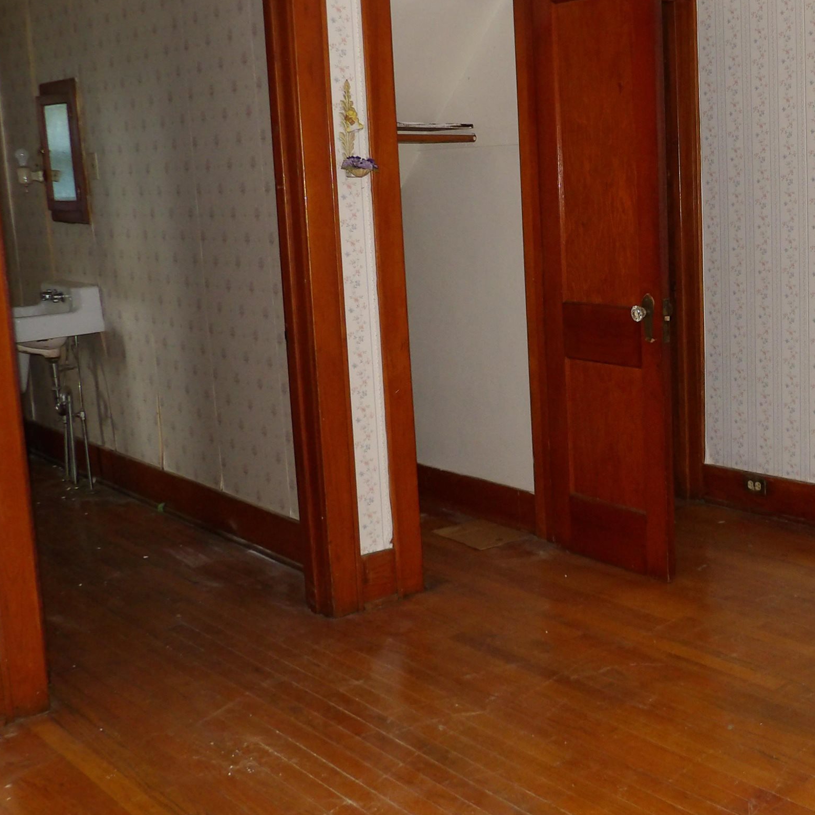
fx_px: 1119
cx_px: 701
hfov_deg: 37.9
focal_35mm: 42
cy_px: 398
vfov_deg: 40.0
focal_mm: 4.3
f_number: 3.2
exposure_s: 1/30
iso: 200
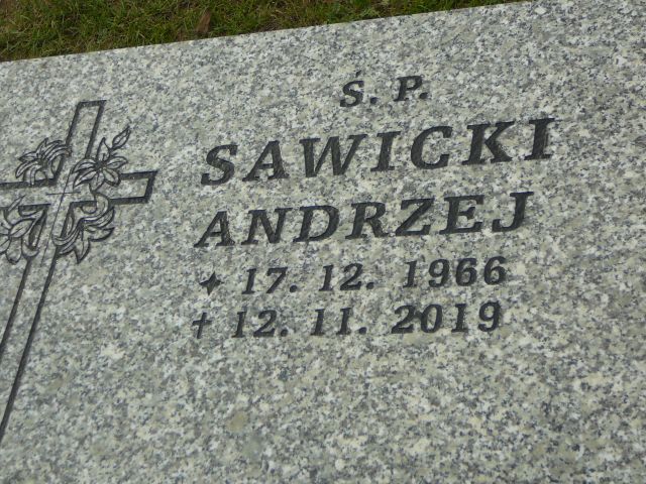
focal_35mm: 77
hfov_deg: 25.3
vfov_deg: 19.1
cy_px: 242
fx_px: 1437
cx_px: 323
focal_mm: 11.5
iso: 80
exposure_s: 1/250
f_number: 3.7
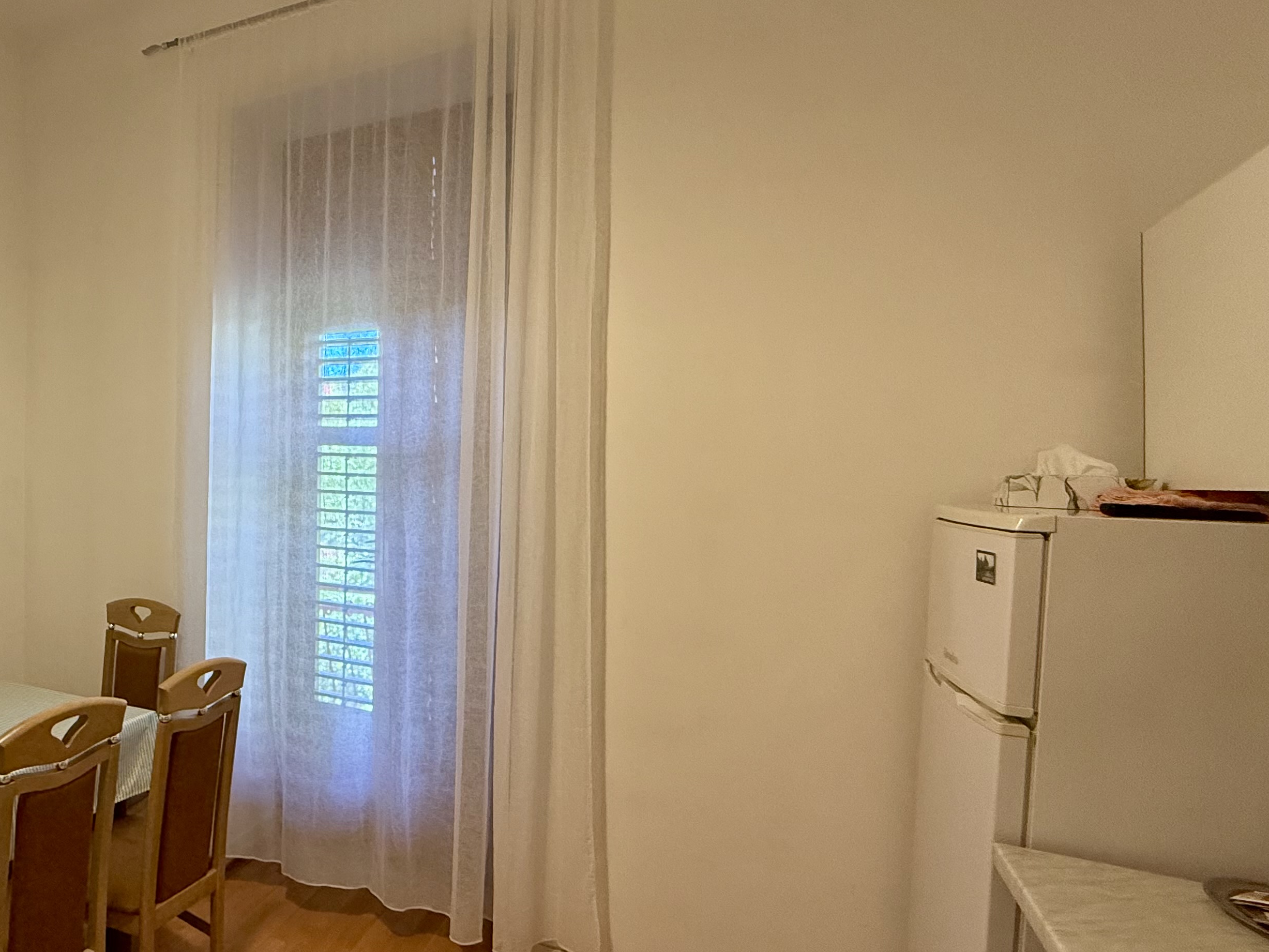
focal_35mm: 23
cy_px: 496
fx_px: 843
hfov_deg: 67.1
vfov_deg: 58.9
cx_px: 254
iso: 320
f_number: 2.2
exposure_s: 1/100
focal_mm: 2.22
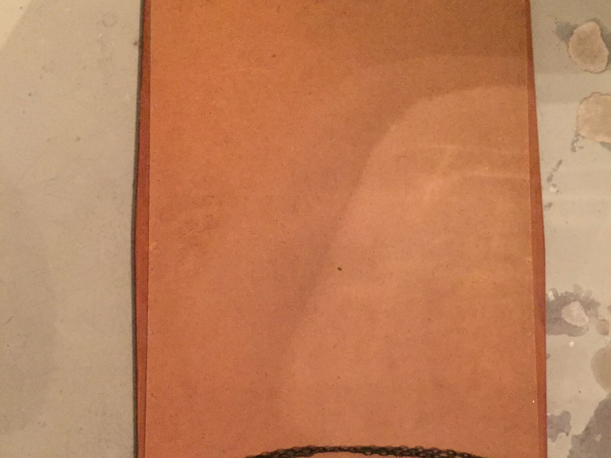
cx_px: 336
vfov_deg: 32.6
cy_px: 302
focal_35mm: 44
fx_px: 777
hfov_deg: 42.9
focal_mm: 4.15
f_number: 2.2
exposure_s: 1/17
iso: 400
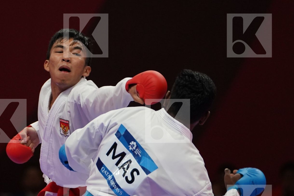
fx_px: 4449
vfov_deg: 2.5
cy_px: 121
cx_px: 86
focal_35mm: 545
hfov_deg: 3.8
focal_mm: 246
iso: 2500
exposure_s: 1/1000
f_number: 4
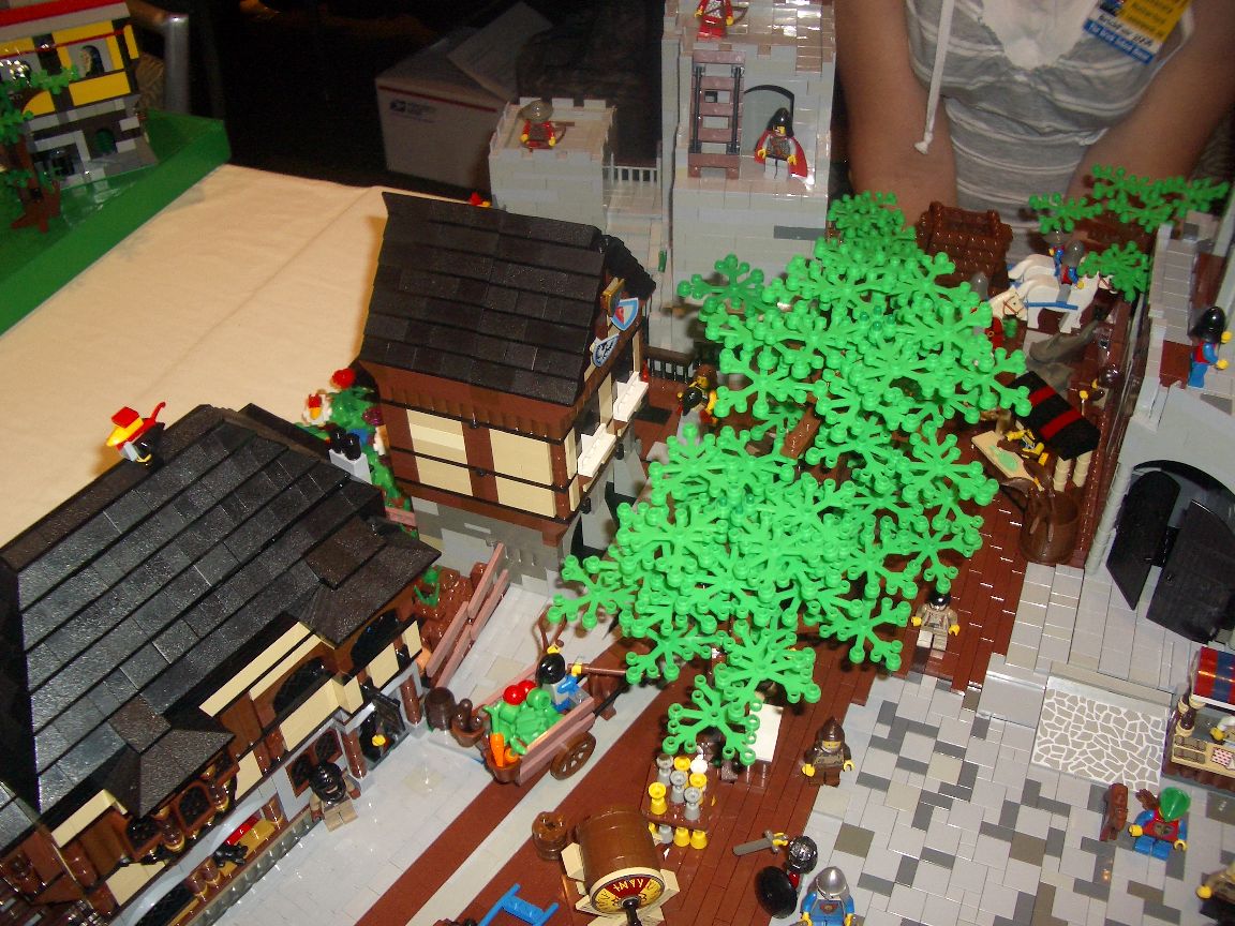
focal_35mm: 35
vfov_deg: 40.7
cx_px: 618
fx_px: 1249
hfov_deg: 52.6
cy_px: 463
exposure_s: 1/60
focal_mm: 5.8
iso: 100
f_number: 2.6
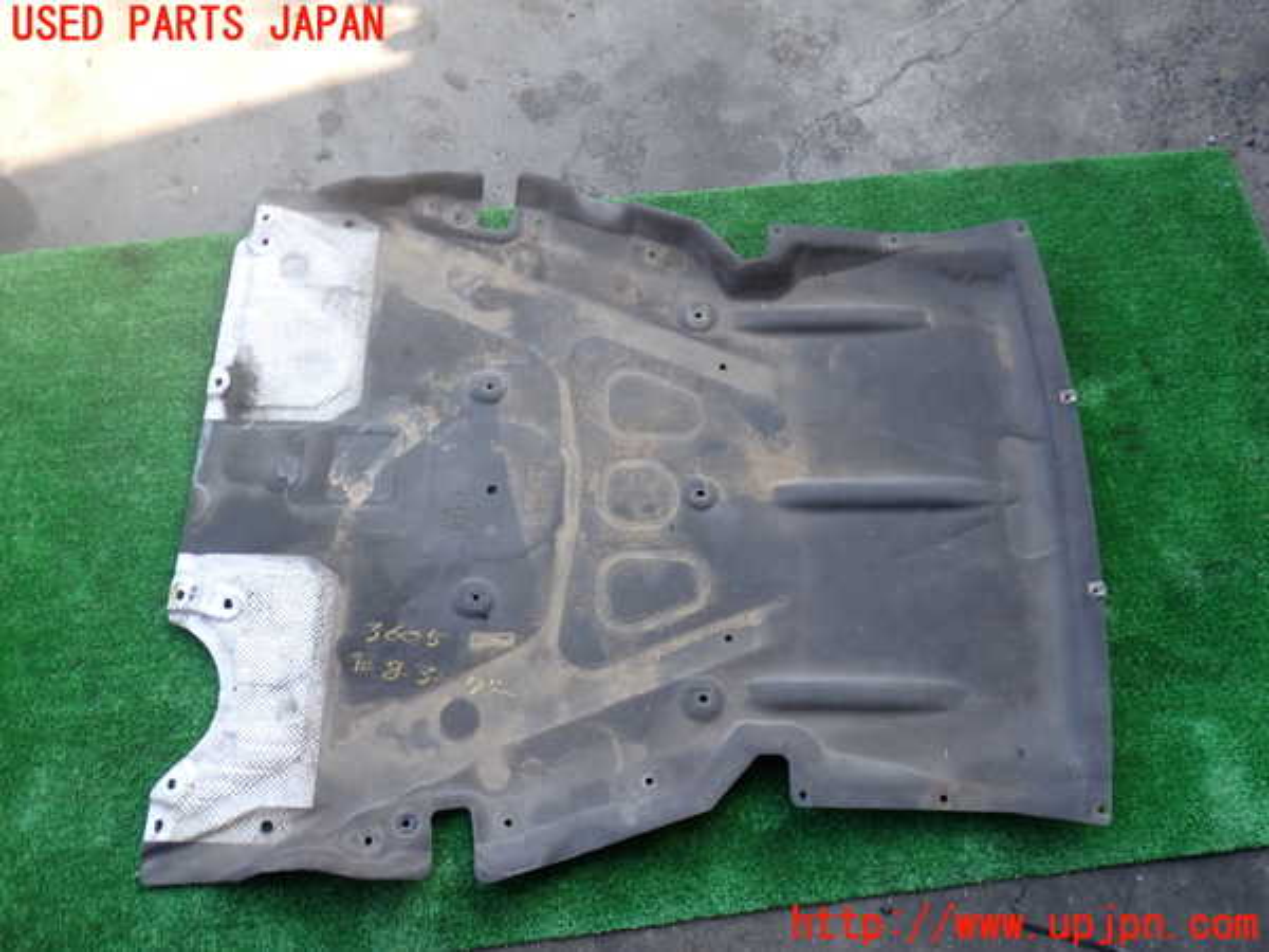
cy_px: 476
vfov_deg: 46.8
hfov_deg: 60.0
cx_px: 634
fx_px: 1100
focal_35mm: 30
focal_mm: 5.4
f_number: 2.3
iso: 100
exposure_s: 1/125
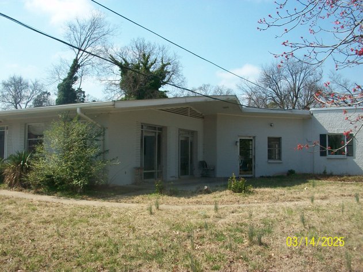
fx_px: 356
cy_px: 136
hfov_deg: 54.0
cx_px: 182
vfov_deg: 41.8
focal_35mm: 34
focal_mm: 5.7
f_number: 5.5
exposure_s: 1/400
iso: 80
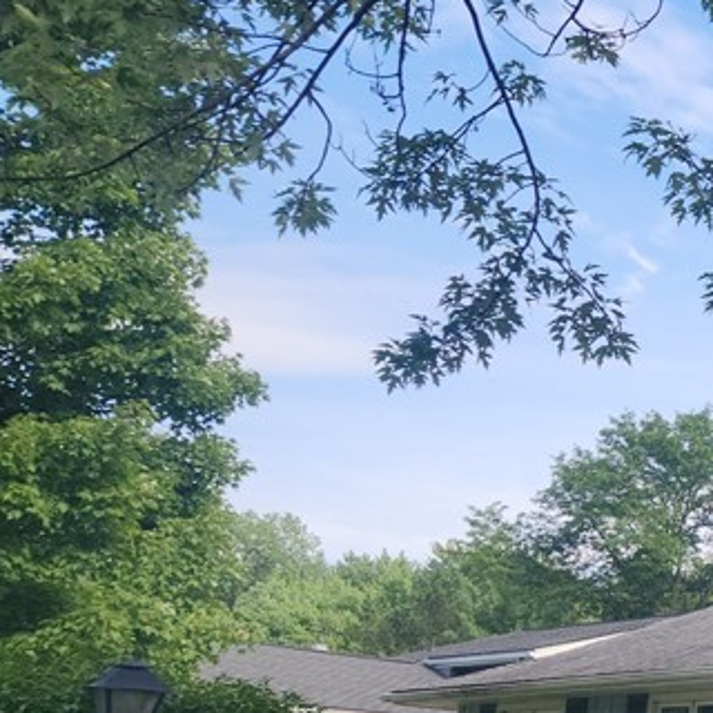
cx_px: 1127
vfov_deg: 26.2
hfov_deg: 21.4
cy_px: 530
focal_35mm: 65
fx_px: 1515
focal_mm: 5.4
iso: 20
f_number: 1.8
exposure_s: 1/705
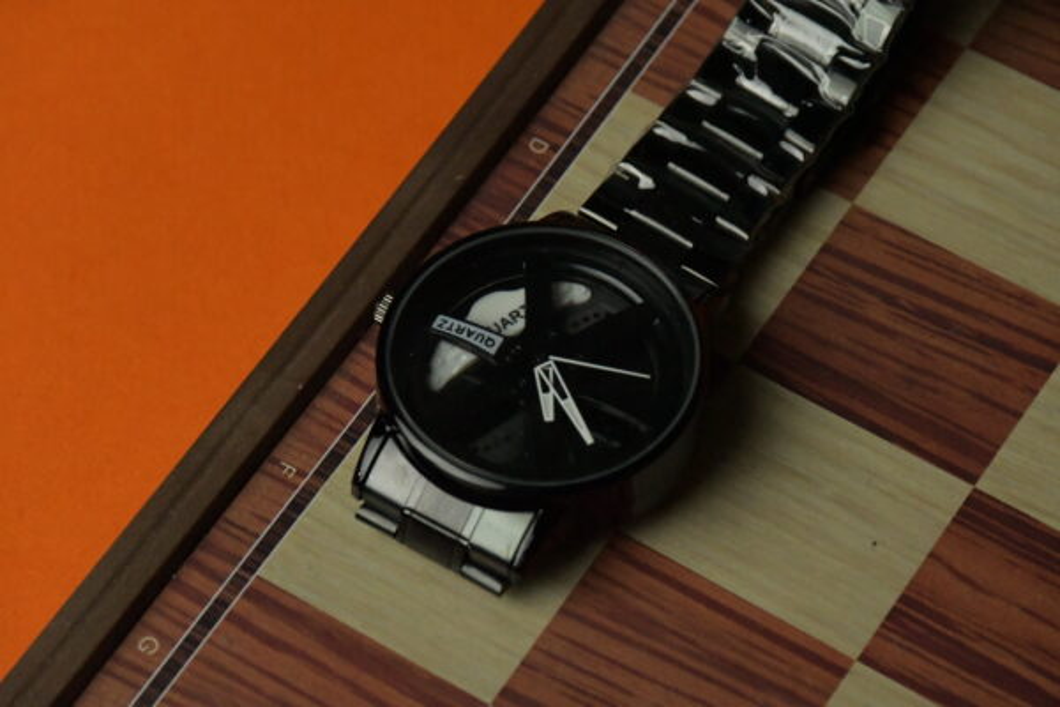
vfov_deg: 7.5
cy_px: 354
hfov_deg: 11.2
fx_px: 5388
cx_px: 530
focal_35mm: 183
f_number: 11
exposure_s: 1/1600
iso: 12800
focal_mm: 122
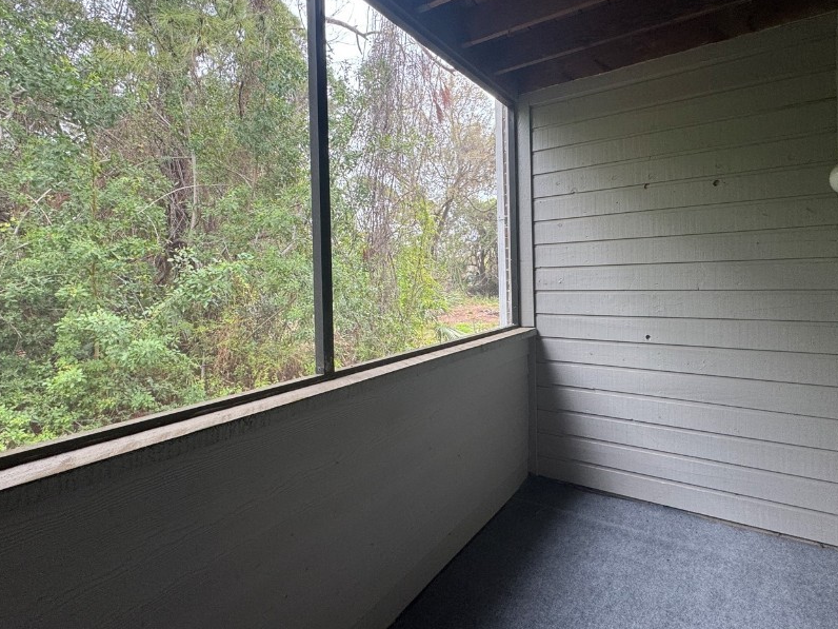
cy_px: 283
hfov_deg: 87.6
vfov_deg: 71.4
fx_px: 436
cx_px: 447
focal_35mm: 18
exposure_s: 1/99
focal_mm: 2.22
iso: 100
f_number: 2.2
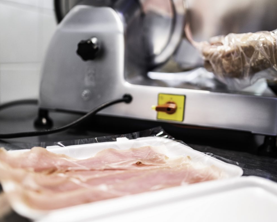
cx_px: 136
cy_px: 112
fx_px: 328
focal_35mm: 40
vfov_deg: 37.3
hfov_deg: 45.8
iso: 640
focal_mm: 35
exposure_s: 1/400
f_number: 1.4
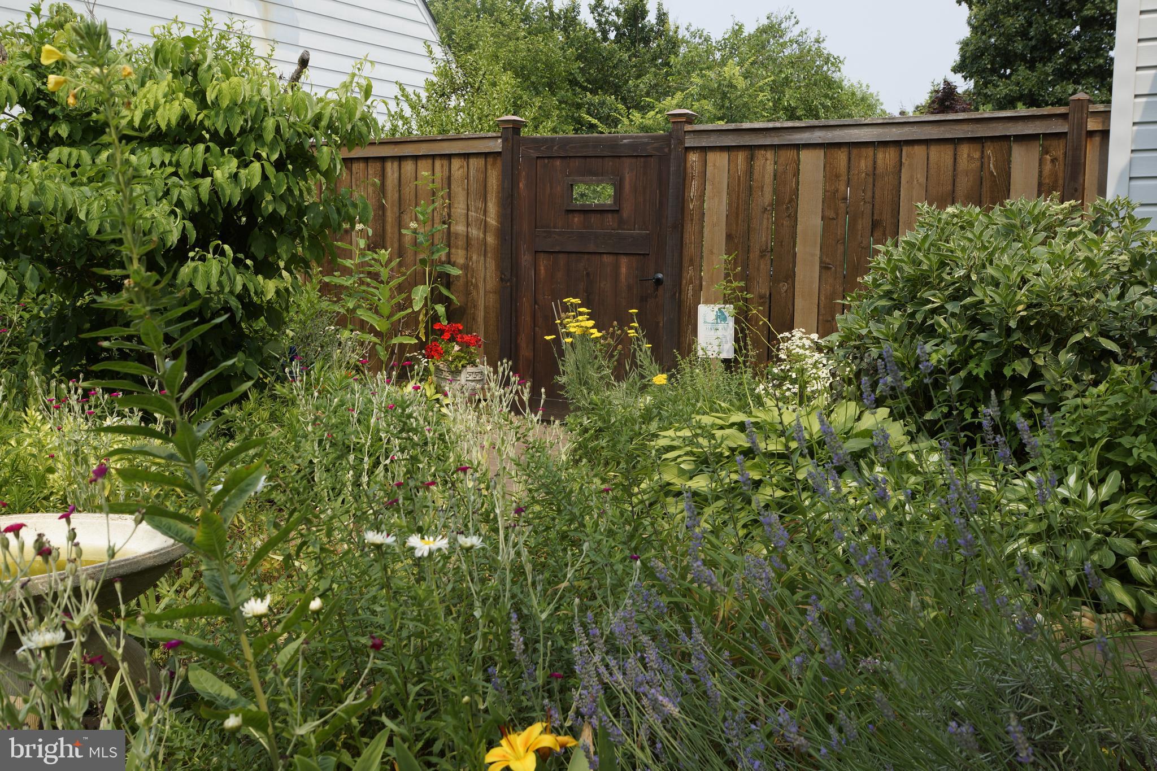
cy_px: 386
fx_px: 1253
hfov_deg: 49.6
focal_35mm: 39
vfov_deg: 34.2
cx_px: 578
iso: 100
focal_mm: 26
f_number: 7.1
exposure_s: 1/200
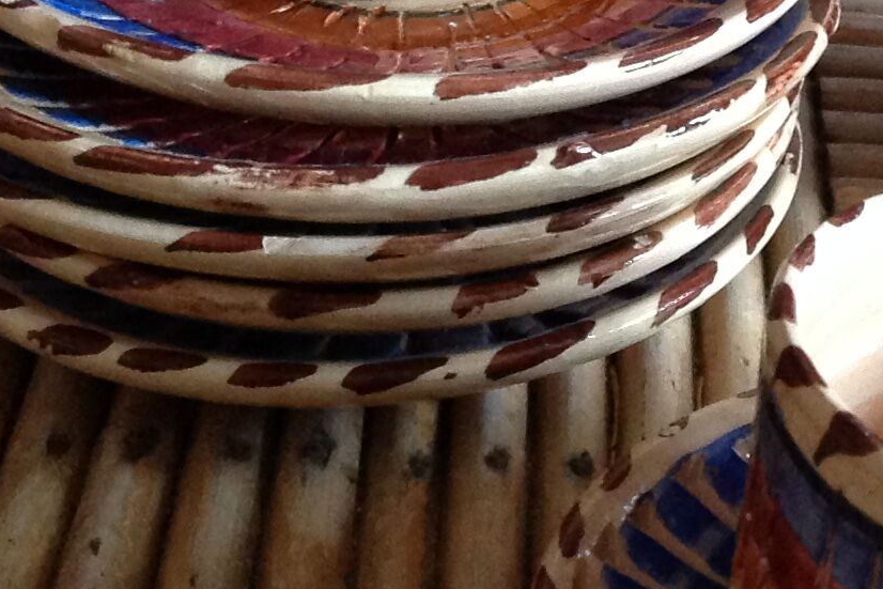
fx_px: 2796
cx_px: 781
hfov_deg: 17.7
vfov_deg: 12.0
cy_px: 180
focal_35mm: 114
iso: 320
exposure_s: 1/15
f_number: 2.4
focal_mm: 4.28
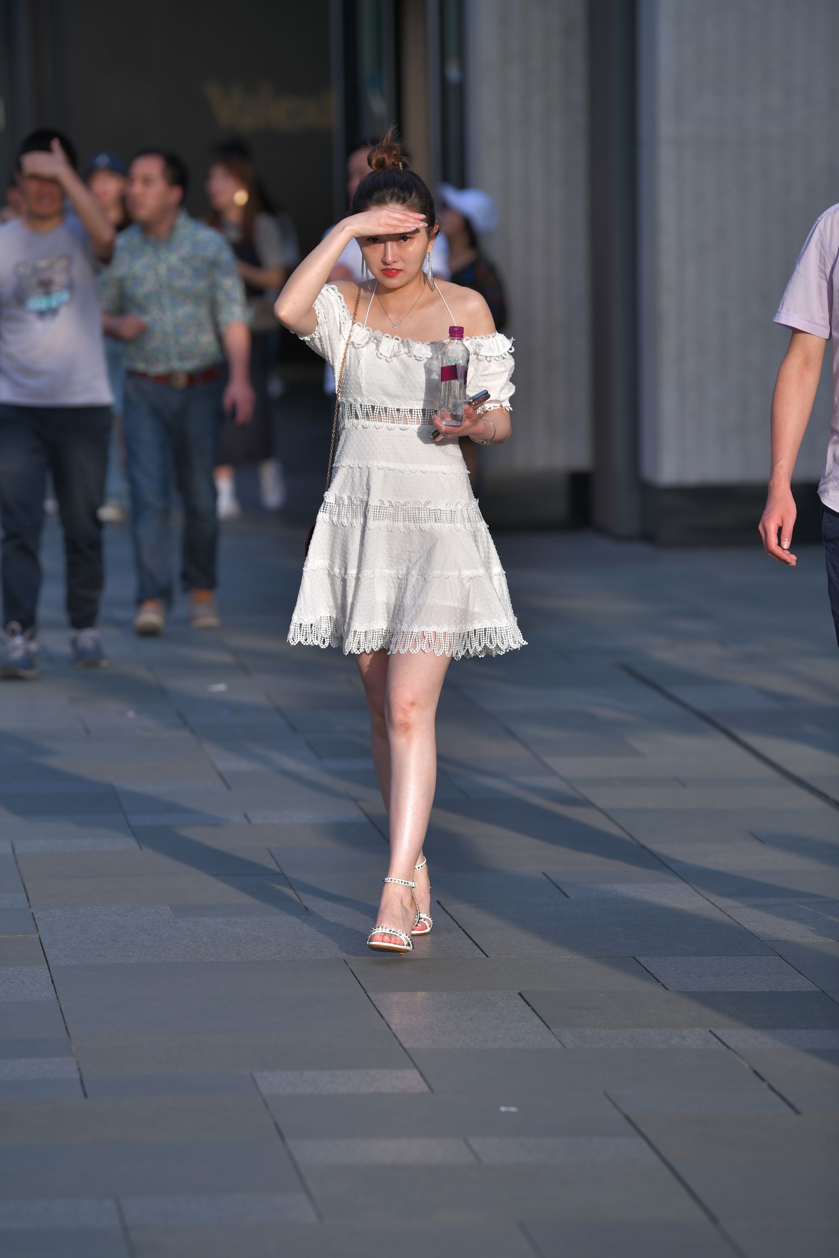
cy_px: 629
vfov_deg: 10.3
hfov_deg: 6.9
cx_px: 420
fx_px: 6991
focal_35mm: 200
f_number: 4
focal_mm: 200
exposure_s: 1/640
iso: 110
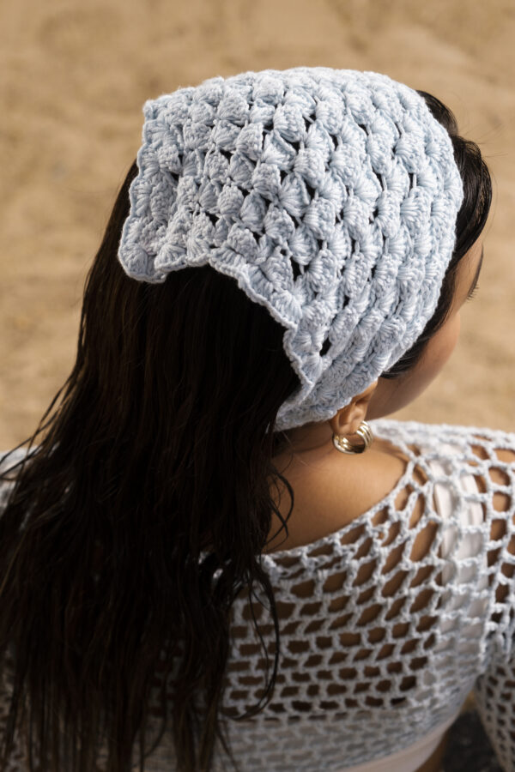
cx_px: 258
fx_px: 1695
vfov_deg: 25.7
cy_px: 386
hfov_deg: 17.3
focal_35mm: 79
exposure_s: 1/100
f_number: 4
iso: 320
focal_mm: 52.4
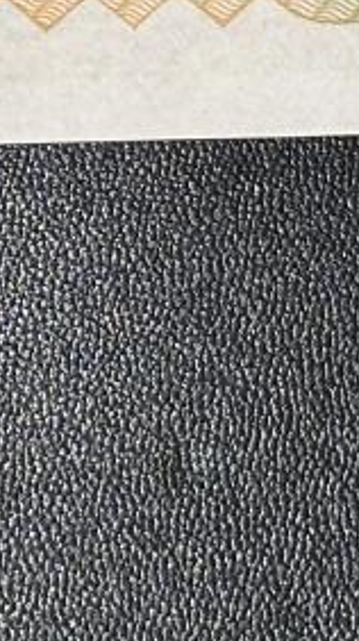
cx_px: -70
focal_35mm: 260
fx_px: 4413
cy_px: -357
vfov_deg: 8.1
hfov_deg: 4.6
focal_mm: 6.86
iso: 100
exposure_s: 1/50
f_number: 1.78
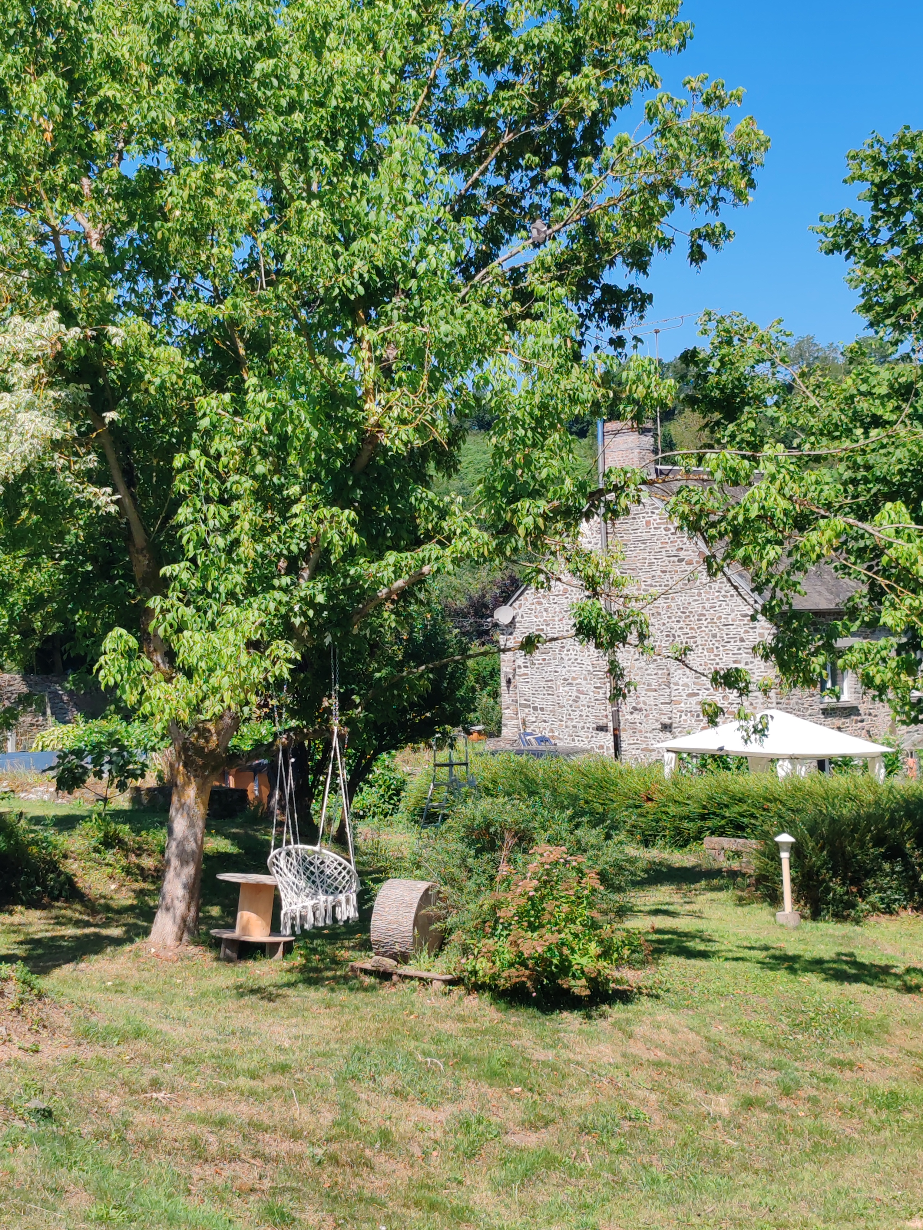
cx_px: 462
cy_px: 615
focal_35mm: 63
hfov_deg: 23.3
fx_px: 2240
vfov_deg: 30.7
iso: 50
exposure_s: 1/550
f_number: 1.9
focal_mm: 6.12
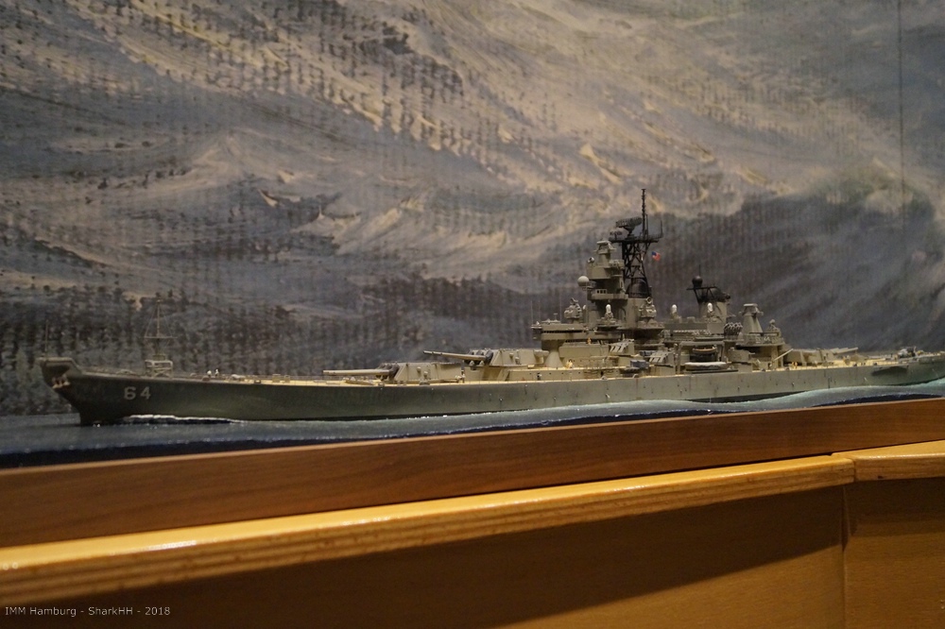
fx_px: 787
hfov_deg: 61.9
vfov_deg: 43.6
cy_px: 314
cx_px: 472
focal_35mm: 30
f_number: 4
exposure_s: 1/80
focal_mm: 20
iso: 3200
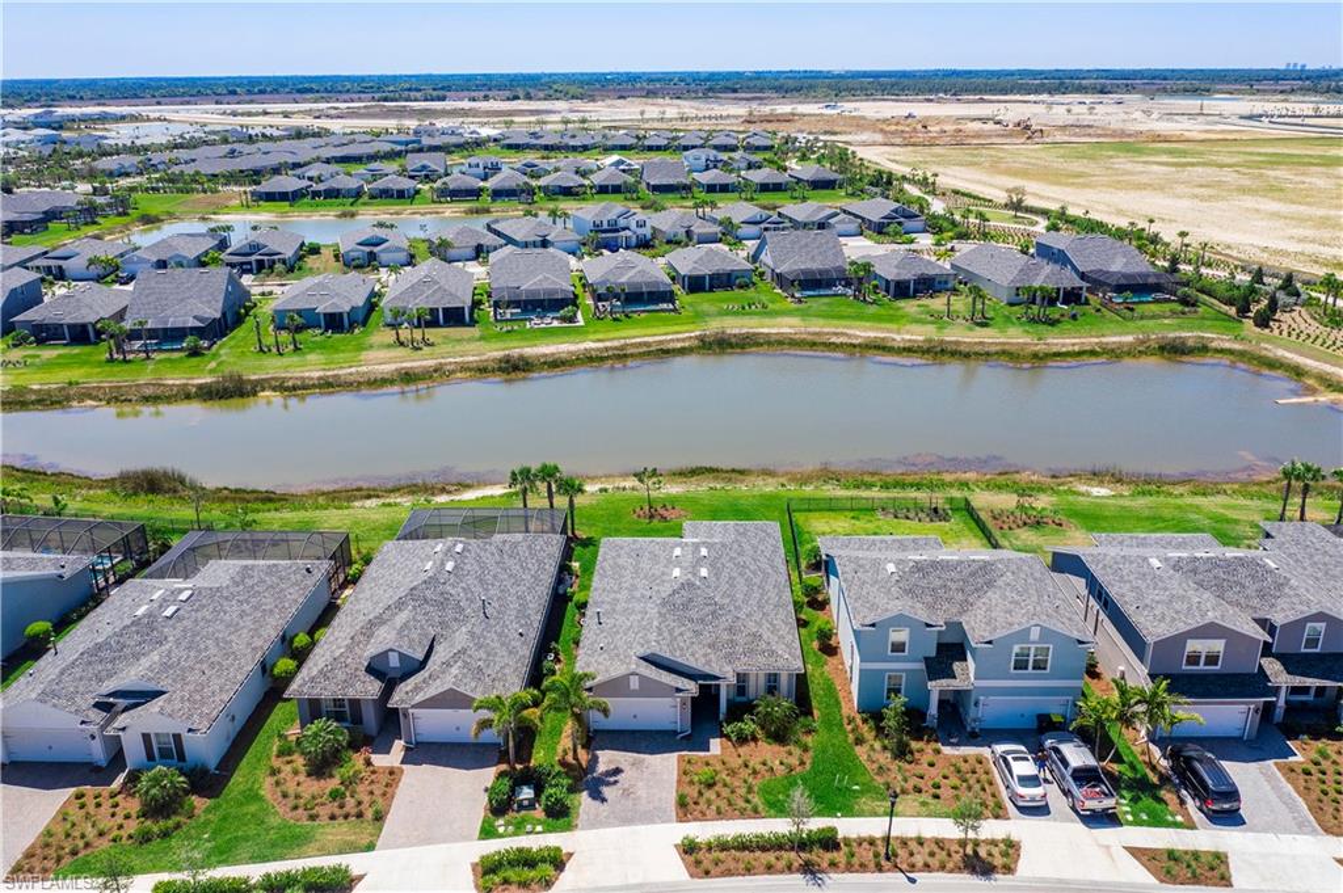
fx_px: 1044
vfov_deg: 46.3
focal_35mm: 28
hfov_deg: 65.5
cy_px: 446
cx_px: 672
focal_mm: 10.26
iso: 100
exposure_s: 1/320
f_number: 6.3
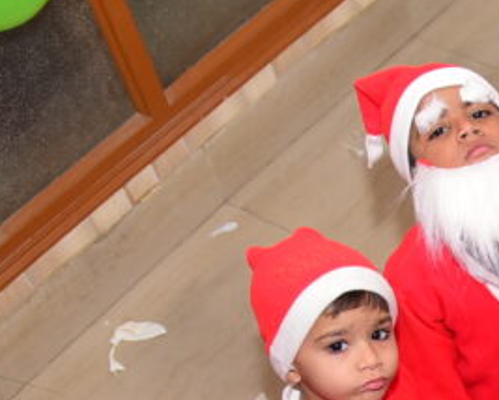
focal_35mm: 108
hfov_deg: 15.2
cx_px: 916
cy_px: 566
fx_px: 1596
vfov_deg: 13.6
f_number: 5
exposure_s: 1/100
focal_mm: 30
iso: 800
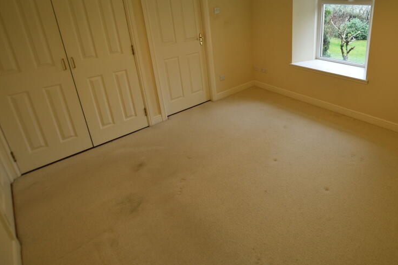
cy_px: 80
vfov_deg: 57.7
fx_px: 232
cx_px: 268
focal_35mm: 21
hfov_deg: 78.3
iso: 450
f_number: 4
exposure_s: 1/60
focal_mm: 10
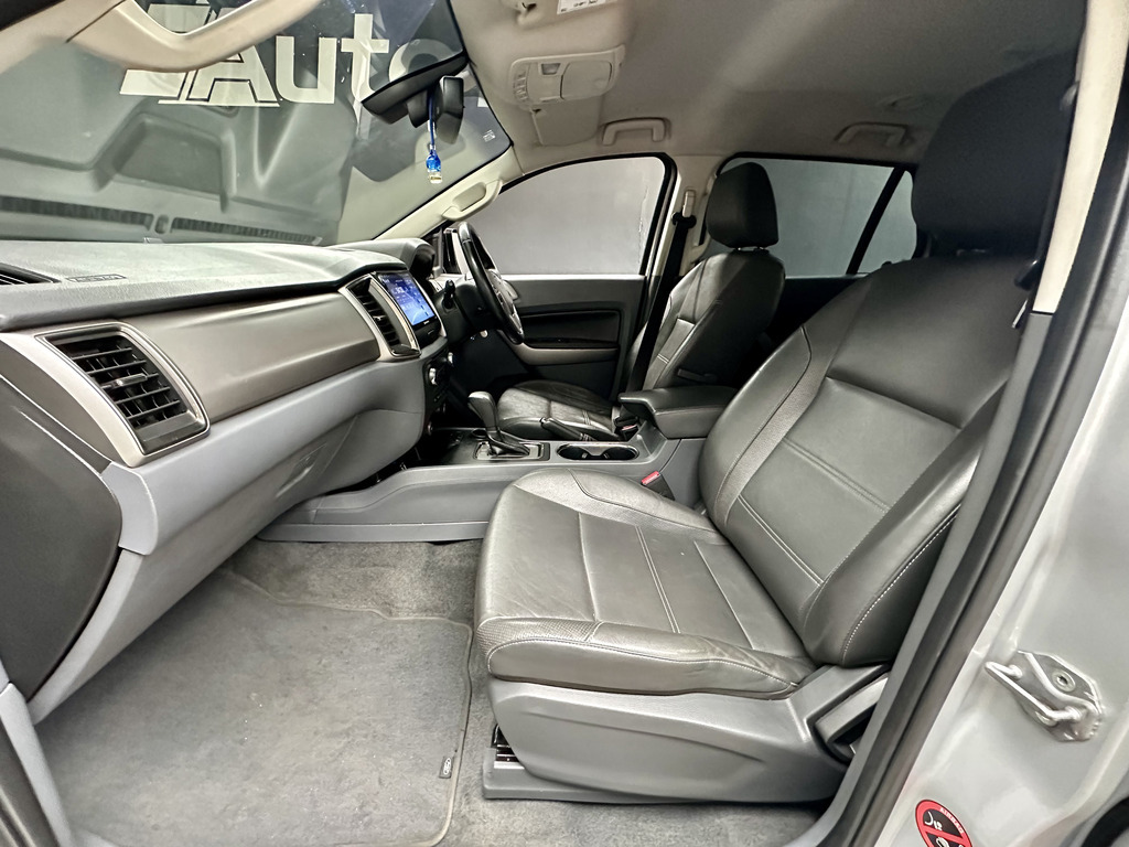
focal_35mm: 14
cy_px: 424
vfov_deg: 85.7
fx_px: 457
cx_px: 564
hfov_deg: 102.1
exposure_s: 1/60
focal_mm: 2.22
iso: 1250
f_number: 2.2
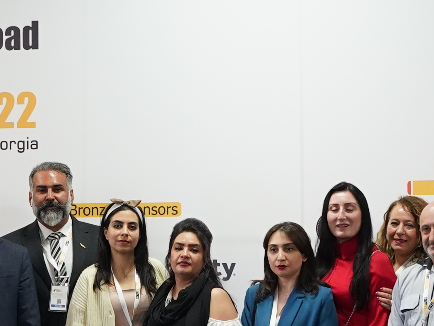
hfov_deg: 11.1
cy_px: 146
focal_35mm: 178
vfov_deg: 8.3
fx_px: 2232
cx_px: 183
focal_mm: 24
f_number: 2.8
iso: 800
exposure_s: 1/40
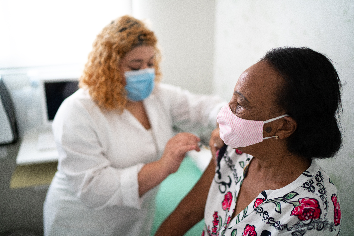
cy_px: 118
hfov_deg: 54.4
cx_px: 177
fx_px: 344
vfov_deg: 37.9
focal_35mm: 35
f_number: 1.4
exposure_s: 1/250
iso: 500
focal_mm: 35
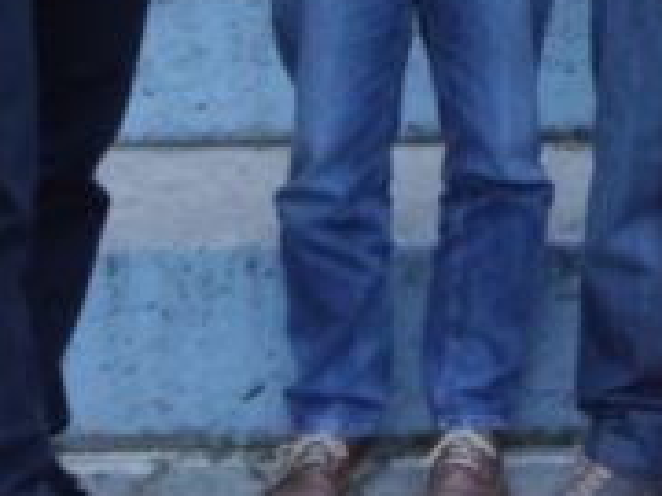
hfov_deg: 14.0
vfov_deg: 10.5
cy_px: -246
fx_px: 2620
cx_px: 780
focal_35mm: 137
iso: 1600
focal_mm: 19
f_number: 4.2
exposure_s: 1/13
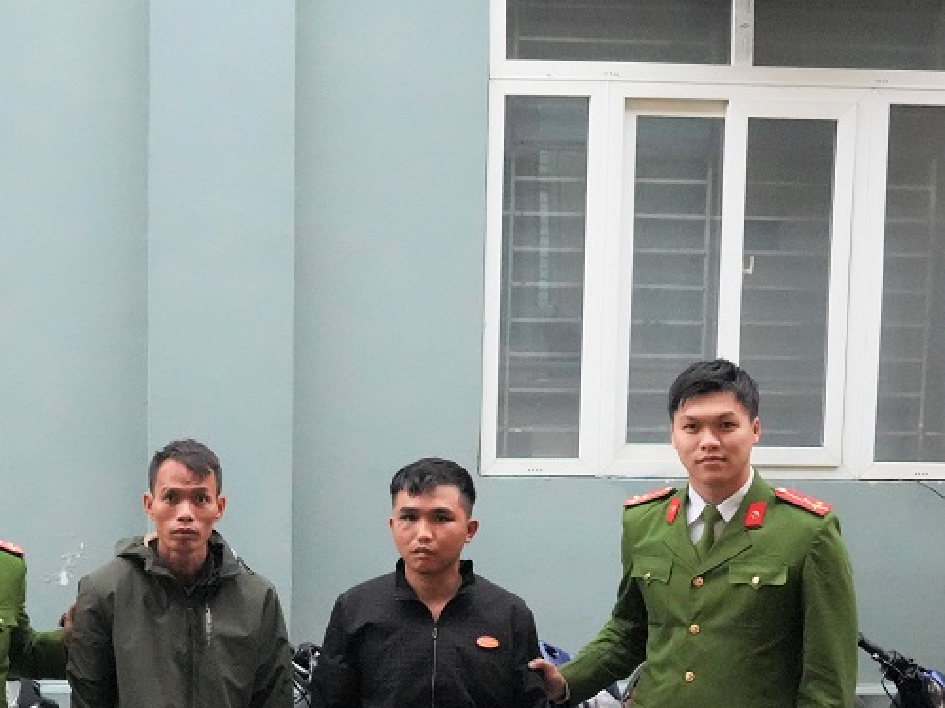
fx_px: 1938
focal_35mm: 71
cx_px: 244
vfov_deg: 20.4
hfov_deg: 27.1
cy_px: 610
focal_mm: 24
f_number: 2.8
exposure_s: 1/1000
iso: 12800
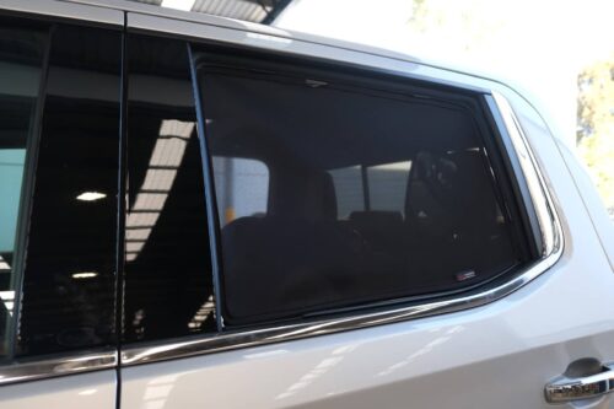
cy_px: 204
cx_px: 307
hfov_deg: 67.4
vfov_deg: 47.9
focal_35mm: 27
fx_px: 460
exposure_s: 1/58
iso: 160
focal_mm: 18
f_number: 2.8
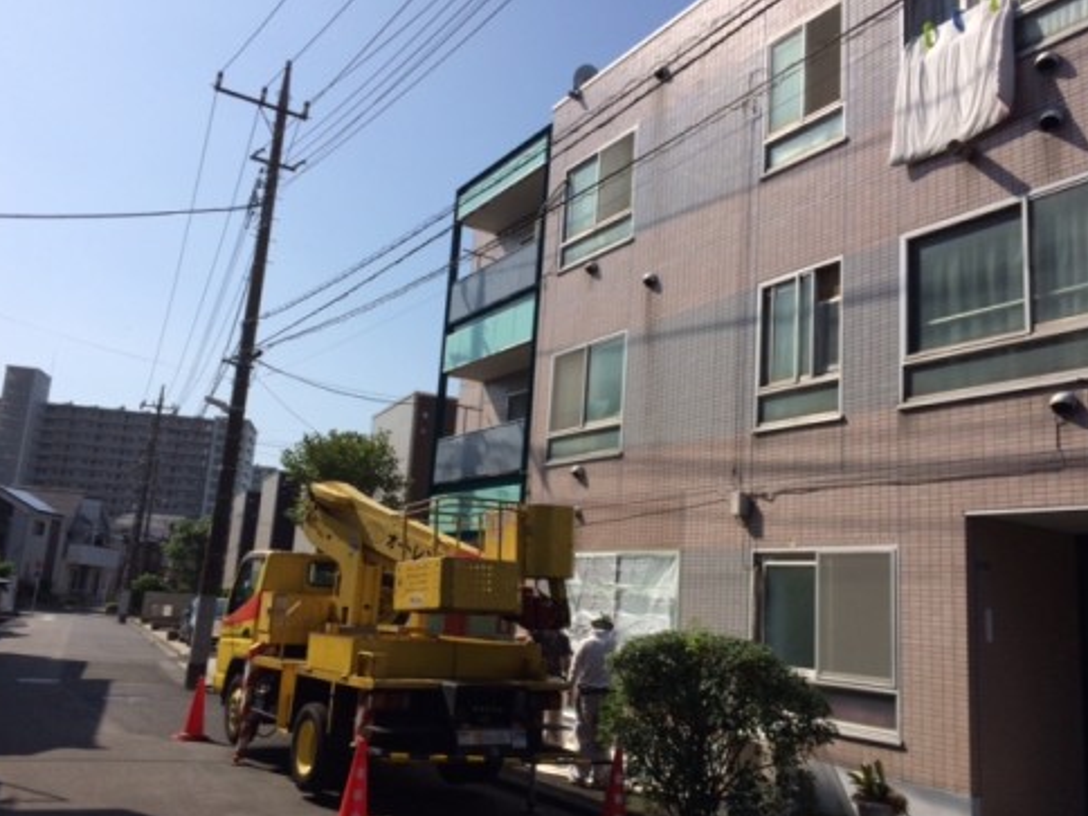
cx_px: 542
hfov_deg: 58.4
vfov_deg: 45.4
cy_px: 417
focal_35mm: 31
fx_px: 974
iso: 40
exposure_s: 1/4115
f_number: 2.2
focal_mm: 4.12
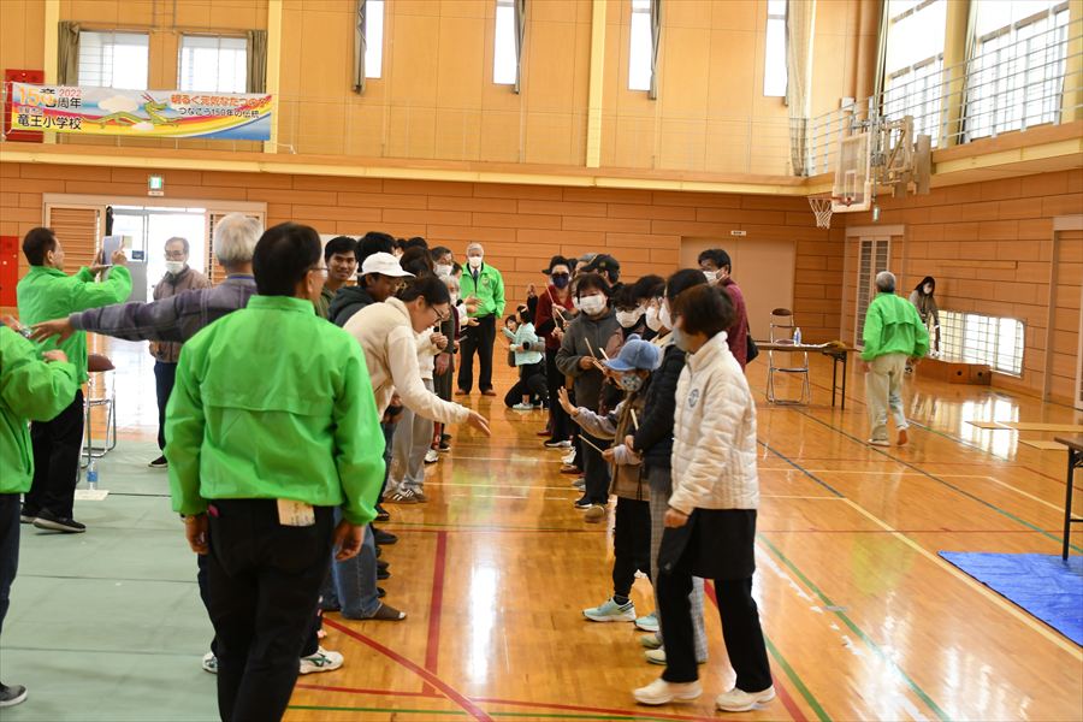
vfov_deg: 26.0
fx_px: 1564
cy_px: 361
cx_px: 542
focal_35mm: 52
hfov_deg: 38.2
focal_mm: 35
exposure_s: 1/160
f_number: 5
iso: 1000
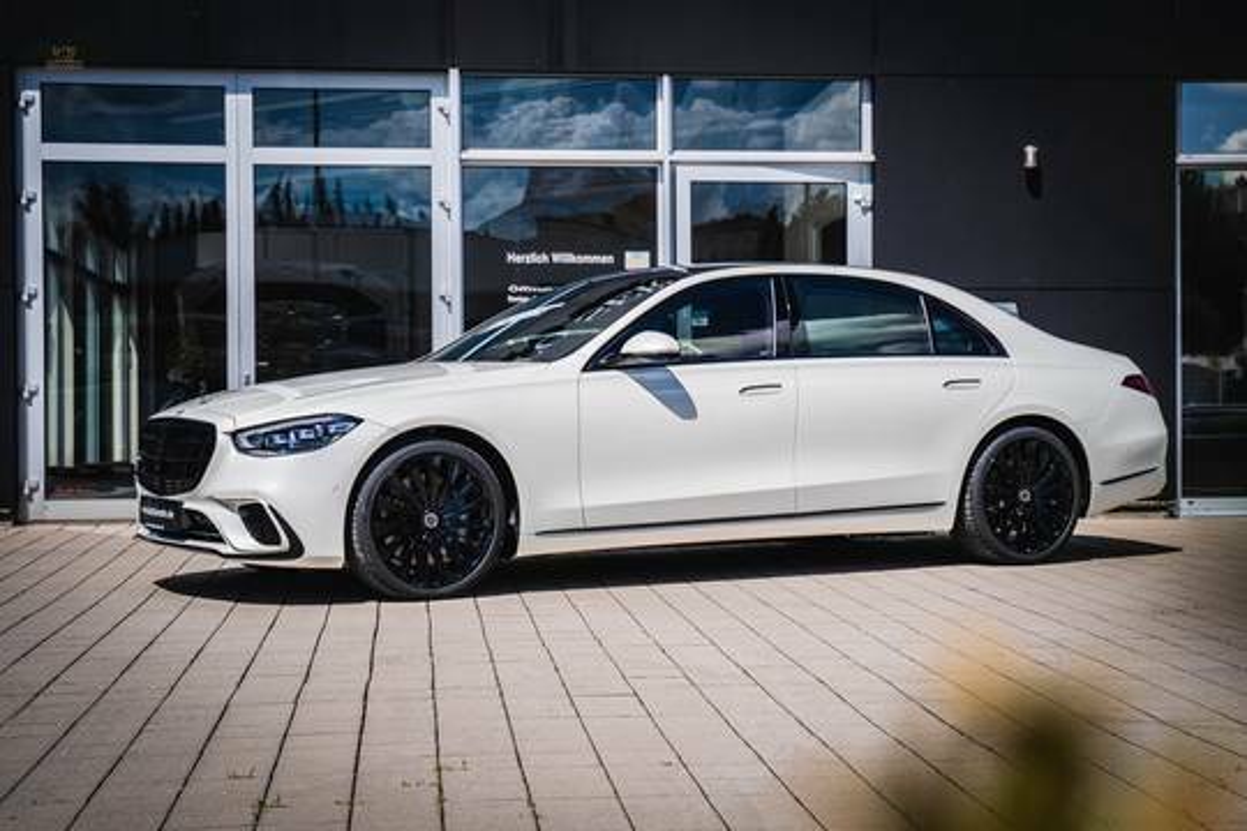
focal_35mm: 56
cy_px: 416
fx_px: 1940
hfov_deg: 35.6
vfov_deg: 24.2
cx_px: 624
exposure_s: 1/800
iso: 400
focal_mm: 56
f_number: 5.6
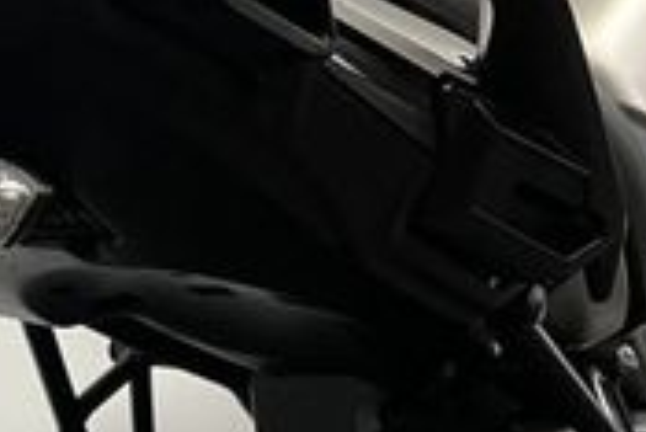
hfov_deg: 19.4
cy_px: 406
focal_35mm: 99
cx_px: -126
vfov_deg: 13.7
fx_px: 1778
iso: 125
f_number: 1.6
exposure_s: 1/50
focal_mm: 5.1
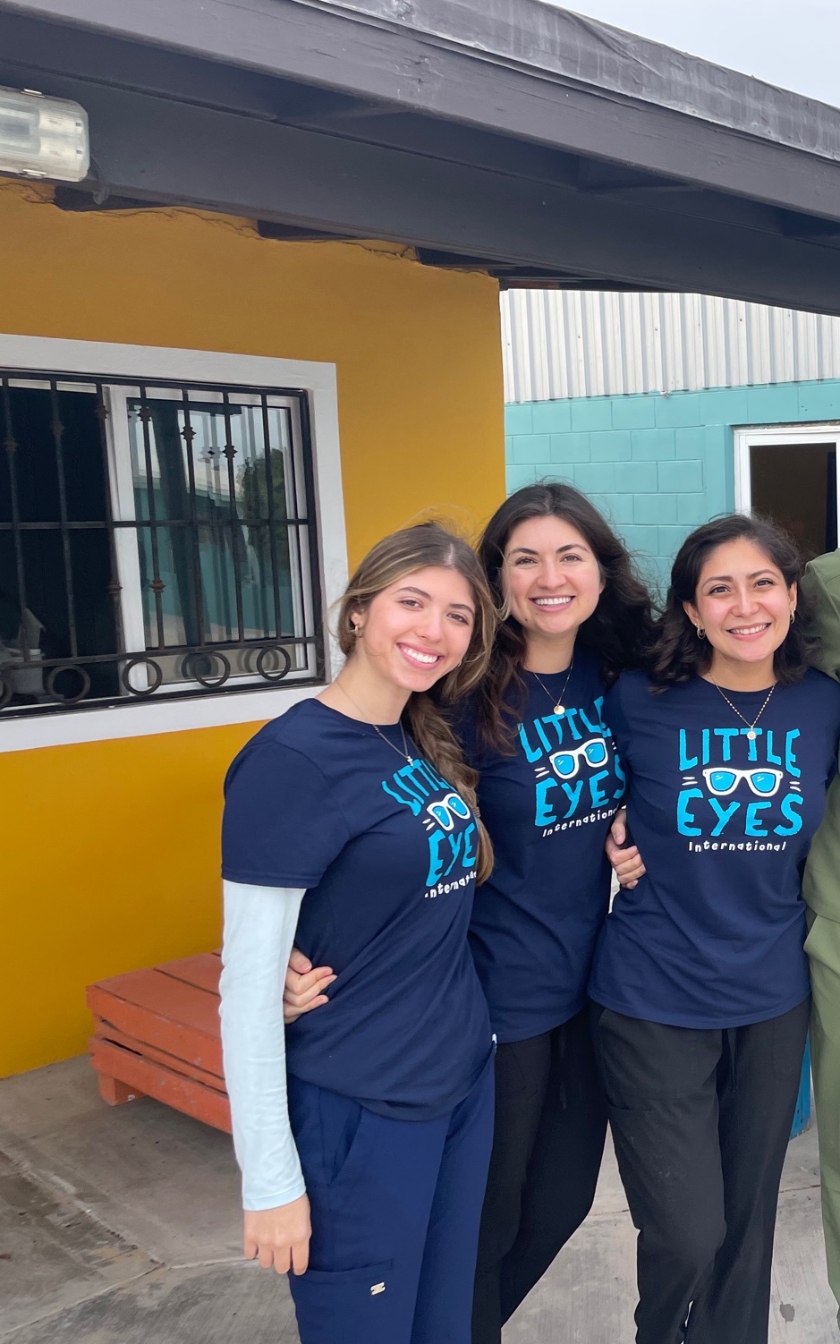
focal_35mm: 37
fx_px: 1355
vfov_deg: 52.7
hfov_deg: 31.1
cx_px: 896
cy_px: 670
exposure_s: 1/769
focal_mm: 4.2
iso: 32
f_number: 1.6
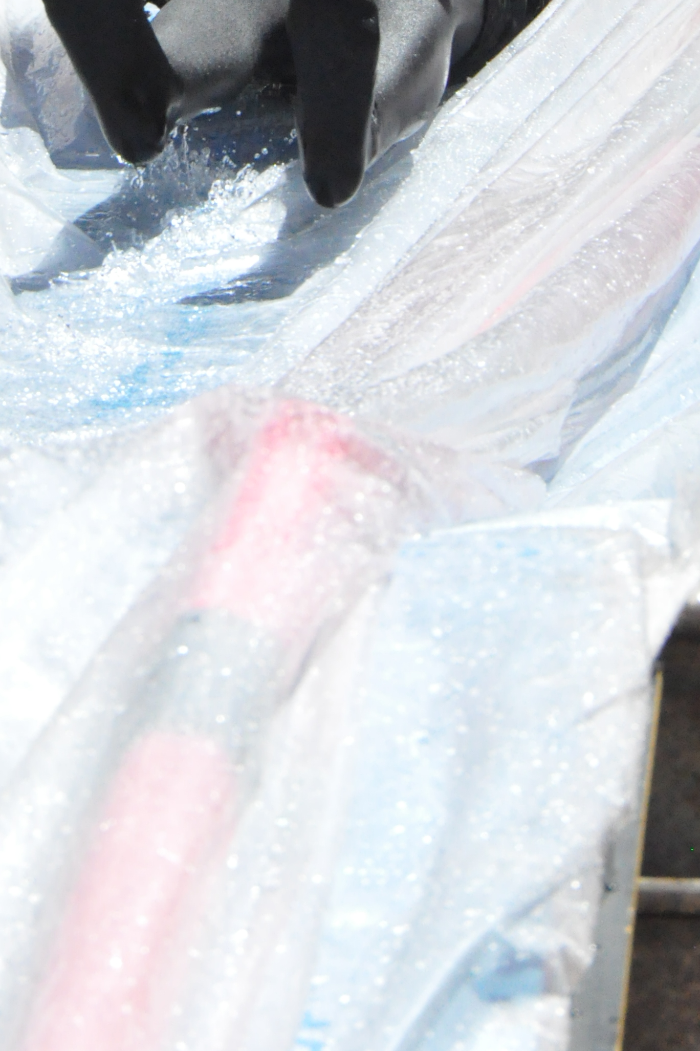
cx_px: 188
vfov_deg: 3.3
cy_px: -19
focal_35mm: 626
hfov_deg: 2.2
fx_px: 18263
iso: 3200
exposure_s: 1/3200
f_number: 14
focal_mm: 200
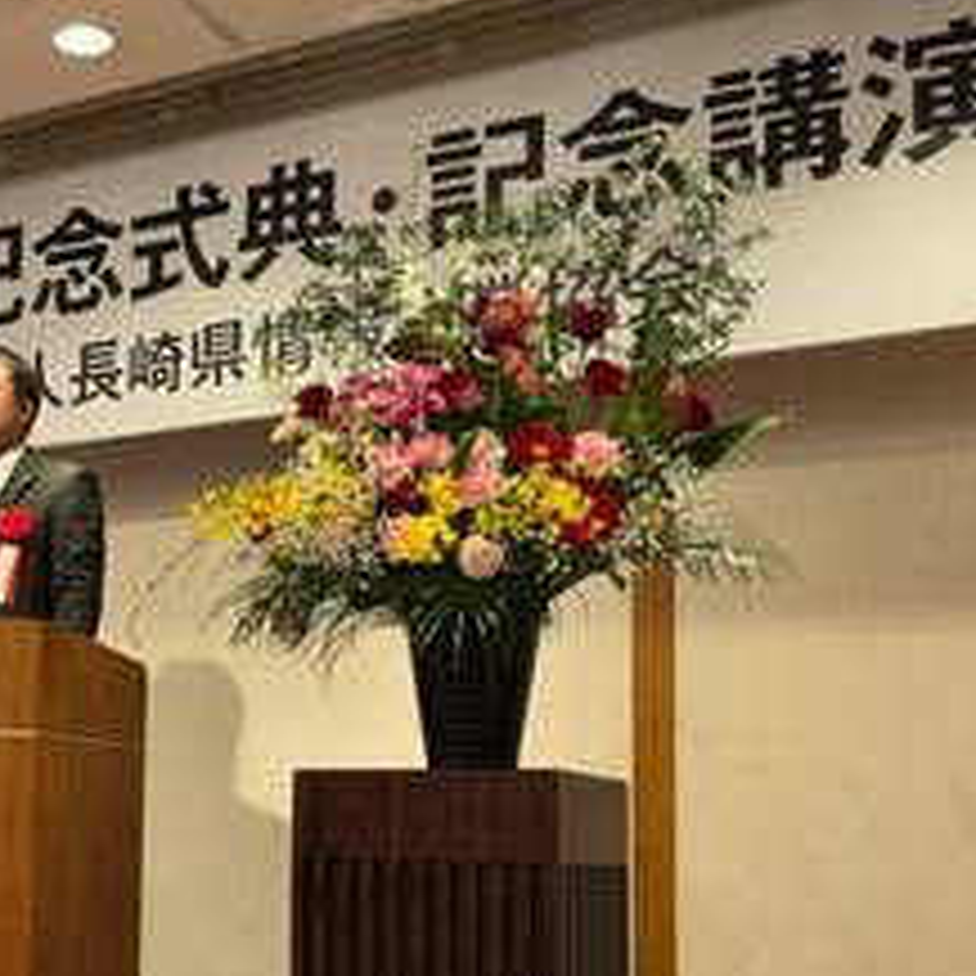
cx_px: 58
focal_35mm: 53
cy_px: 699
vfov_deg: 31.8
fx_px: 1691
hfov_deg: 30.5
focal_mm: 5.1
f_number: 1.6
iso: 200
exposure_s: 1/60
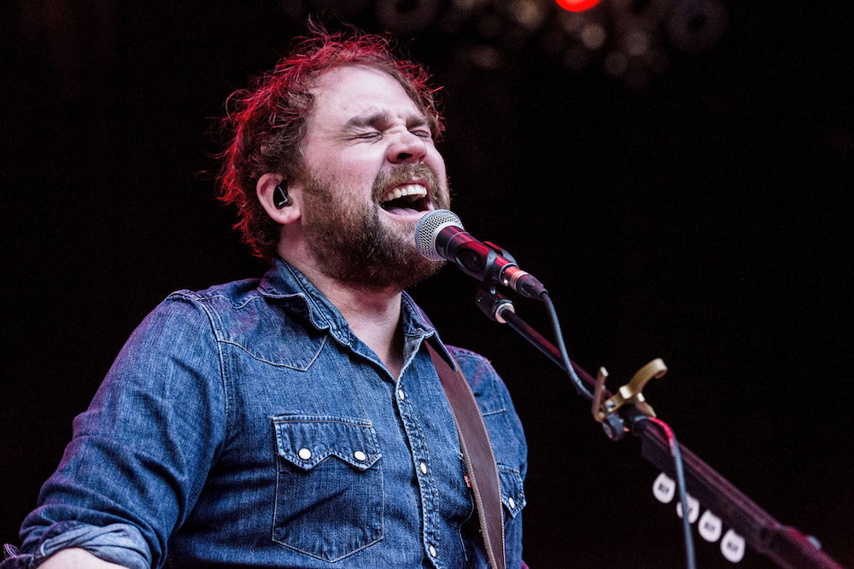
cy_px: 284
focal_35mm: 112
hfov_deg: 18.3
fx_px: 2657
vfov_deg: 12.2
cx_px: 427
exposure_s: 1/320
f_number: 4
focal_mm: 112
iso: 3200
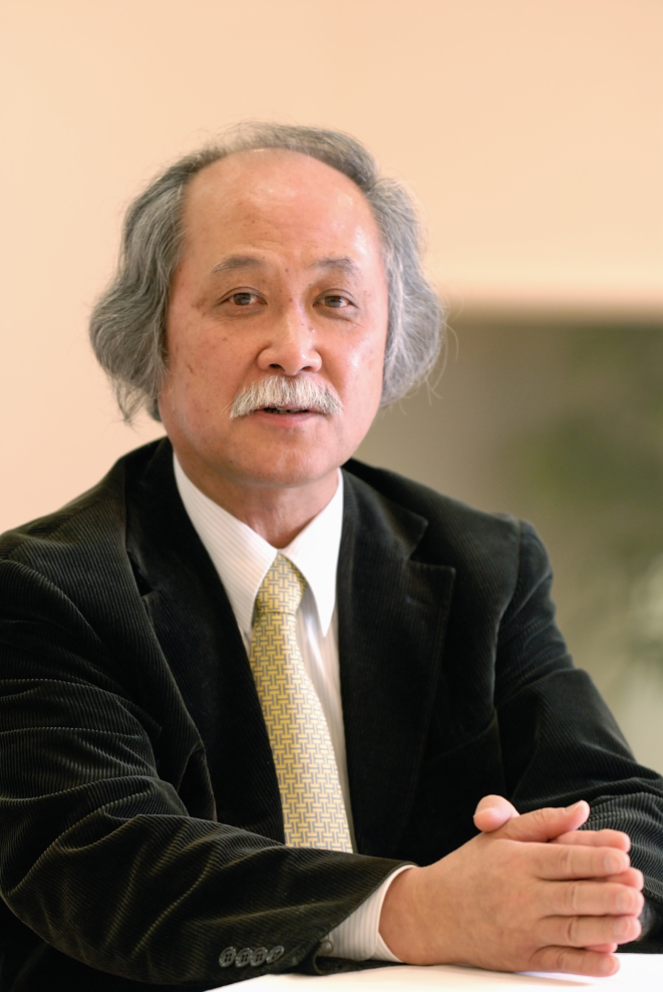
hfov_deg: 7.9
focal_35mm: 174
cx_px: 324
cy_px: 513
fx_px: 4798
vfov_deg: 11.8
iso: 400
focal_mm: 112
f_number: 2.8
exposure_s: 1/125
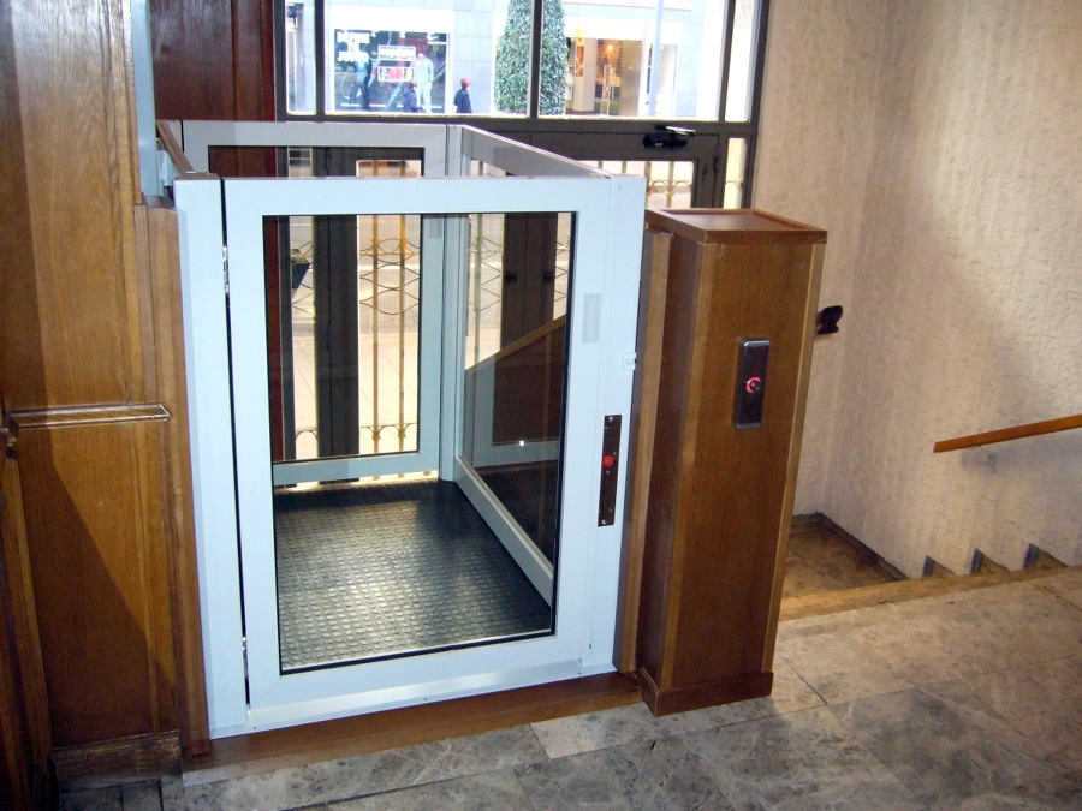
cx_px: 541
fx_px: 1125
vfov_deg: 39.7
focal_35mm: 36
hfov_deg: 51.4
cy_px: 406
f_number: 2.9
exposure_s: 1/30
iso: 250
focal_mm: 6
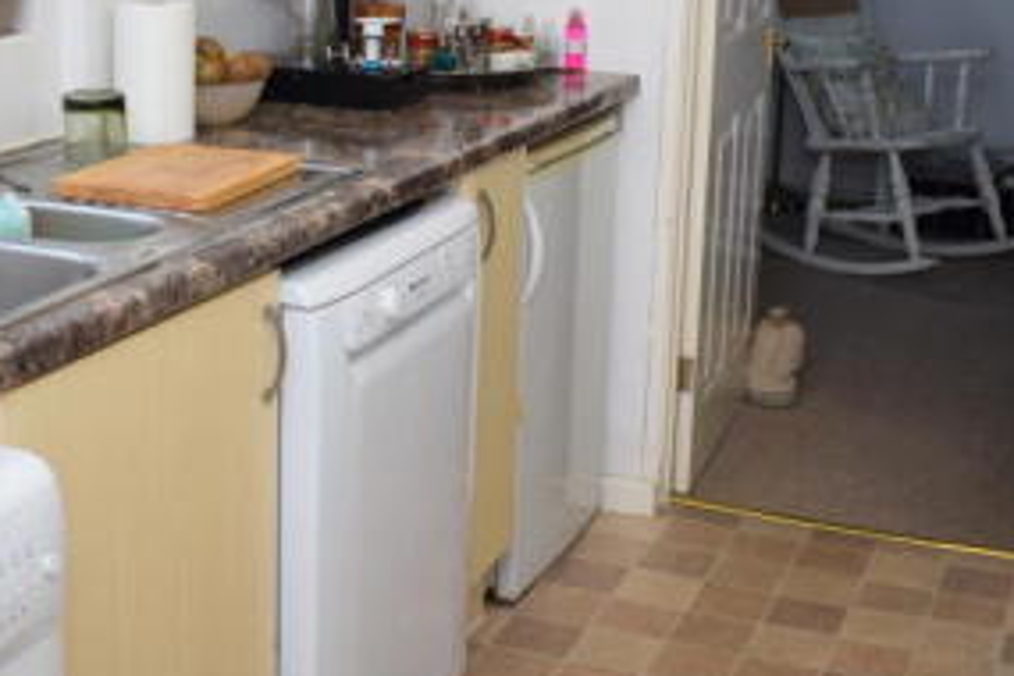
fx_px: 1746
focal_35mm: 62
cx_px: 560
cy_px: 226
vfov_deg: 21.8
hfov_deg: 32.4
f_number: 3.5
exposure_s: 1/60
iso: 1000
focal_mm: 18
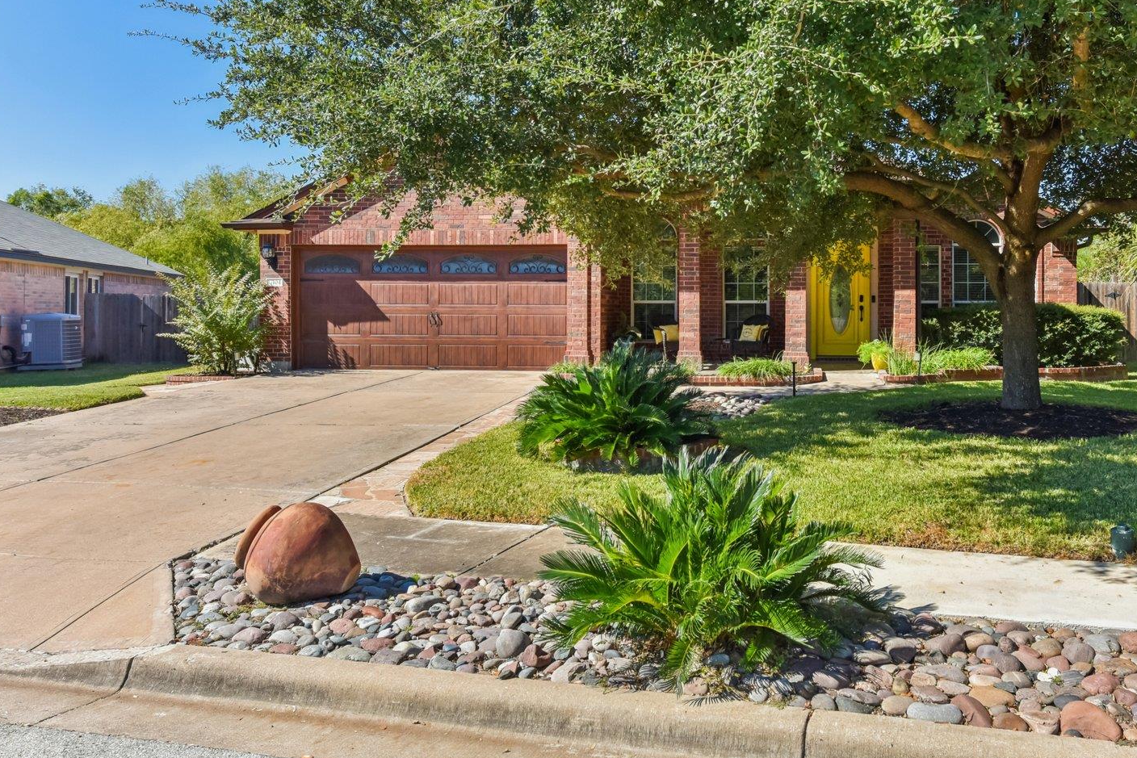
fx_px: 1011
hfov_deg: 57.8
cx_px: 728
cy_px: 301
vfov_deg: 40.9
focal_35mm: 32
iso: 400
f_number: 8
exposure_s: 1/800
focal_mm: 22
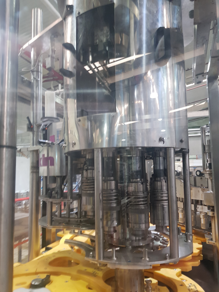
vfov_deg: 67.3
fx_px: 219
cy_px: 146
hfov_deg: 53.1
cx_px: 110
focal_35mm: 26
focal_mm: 4.3
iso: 200
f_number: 1.7
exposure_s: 1/14
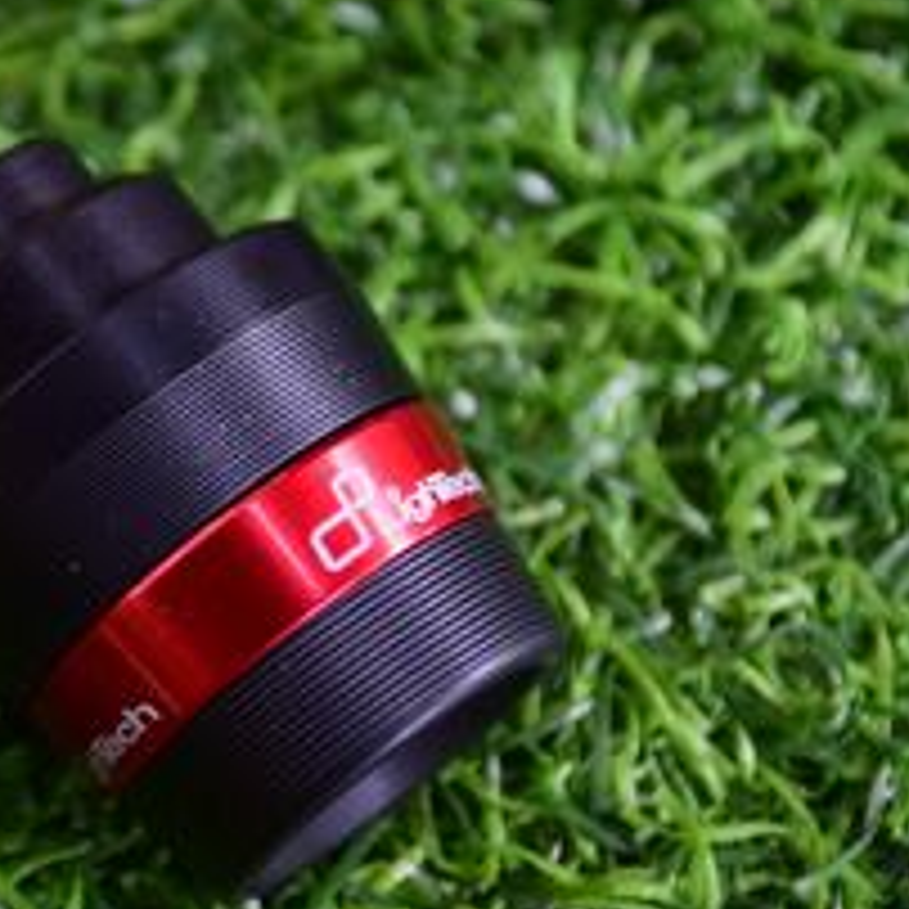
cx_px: -310
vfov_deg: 8.3
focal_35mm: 210
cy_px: 459
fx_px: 6239
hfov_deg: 8.2
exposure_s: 1/50
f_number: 3.8
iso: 800
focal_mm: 52
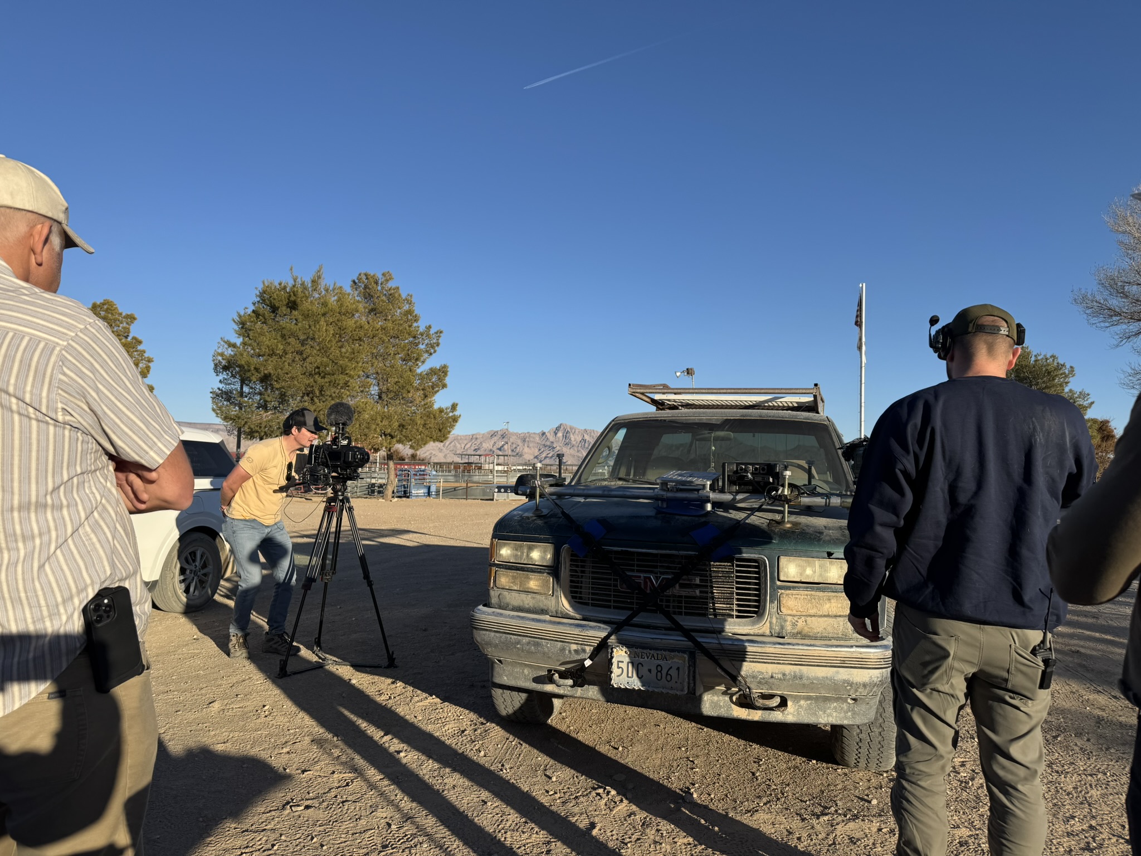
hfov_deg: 71.6
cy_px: 428
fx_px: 791
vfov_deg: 56.8
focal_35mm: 24
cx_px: 570
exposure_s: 1/4049
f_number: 1.78
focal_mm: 6.76
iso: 80
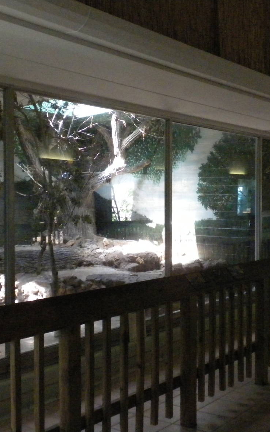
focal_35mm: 53
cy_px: 217
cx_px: 181
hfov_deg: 24.3
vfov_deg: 38.2
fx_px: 624
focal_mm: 6.6
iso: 800
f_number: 3.5
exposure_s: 1/143
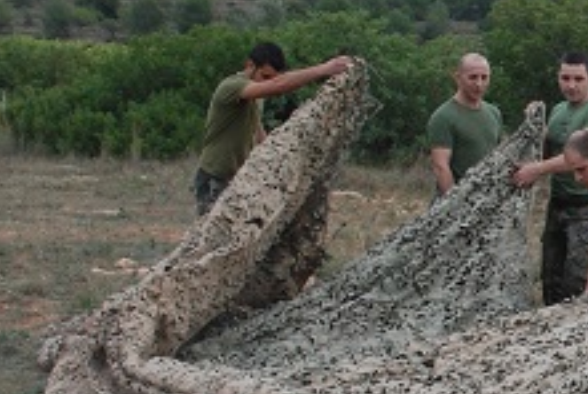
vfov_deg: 12.5
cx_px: 931
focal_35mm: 110
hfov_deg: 16.6
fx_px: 1799
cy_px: 293
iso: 400
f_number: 8
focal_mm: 18
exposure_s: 1/250
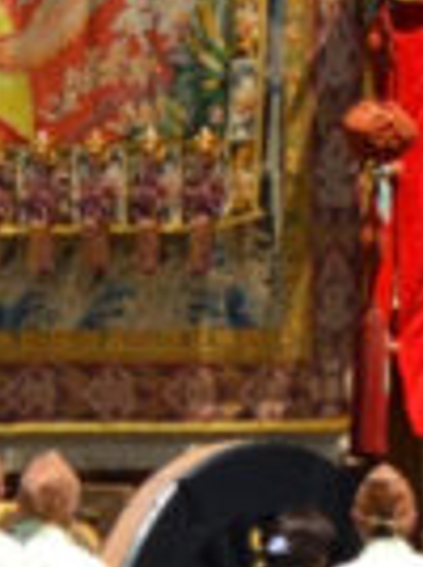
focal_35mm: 717
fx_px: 11714
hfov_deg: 2.1
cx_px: -351
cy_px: -349
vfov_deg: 2.8
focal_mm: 65
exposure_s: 1/500
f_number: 11
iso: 360
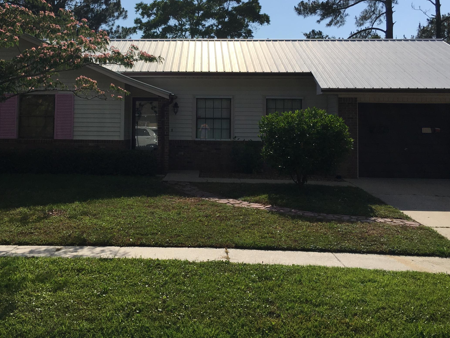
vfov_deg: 34.0
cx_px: 170
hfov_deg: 44.4
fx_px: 546
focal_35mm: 42
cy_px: 105
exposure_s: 1/3497
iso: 25
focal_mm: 4.15
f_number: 2.2
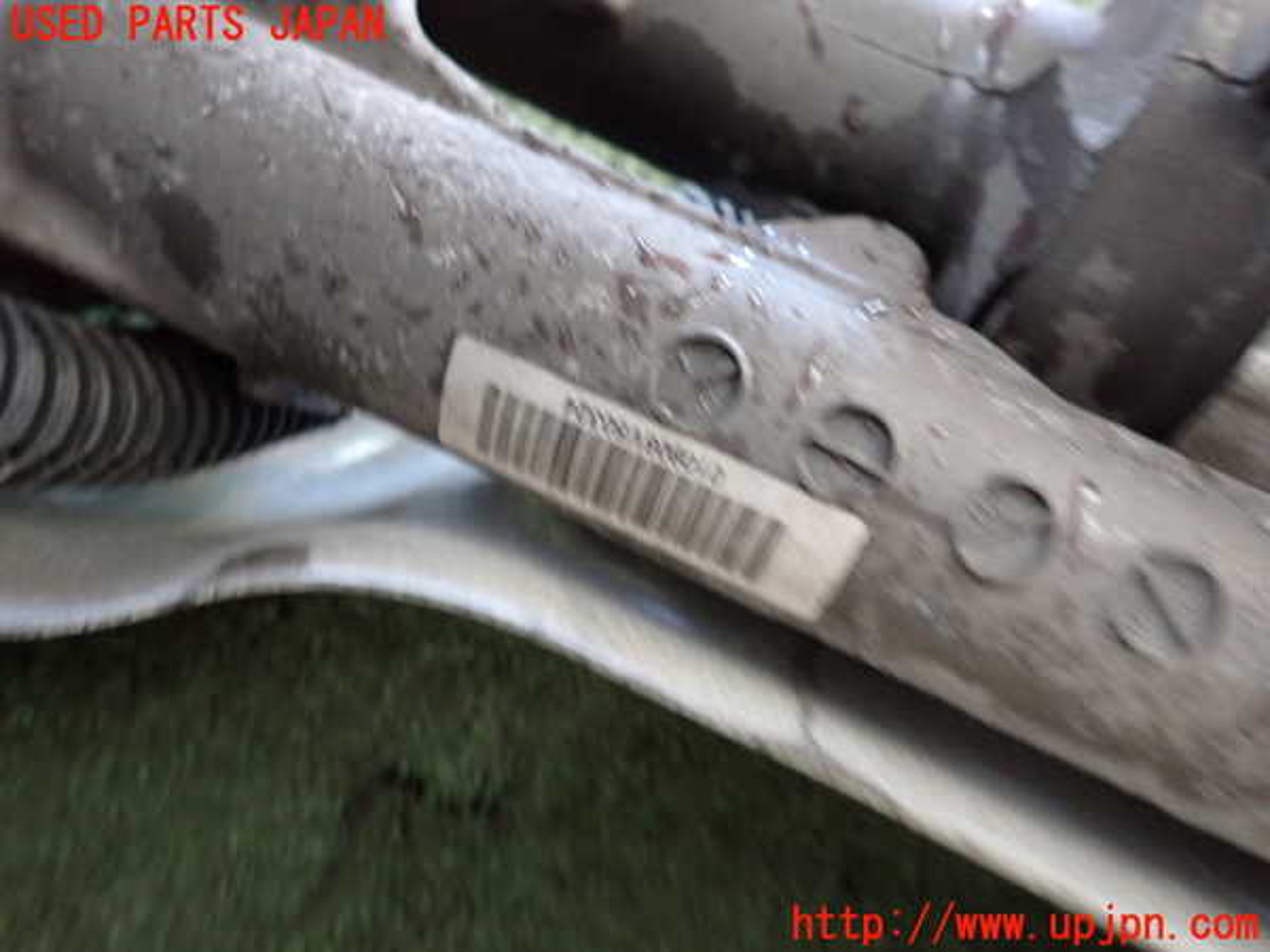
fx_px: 917
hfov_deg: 69.4
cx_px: 635
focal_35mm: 25
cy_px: 476
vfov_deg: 54.9
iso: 640
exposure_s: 1/30
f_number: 2
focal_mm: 4.5
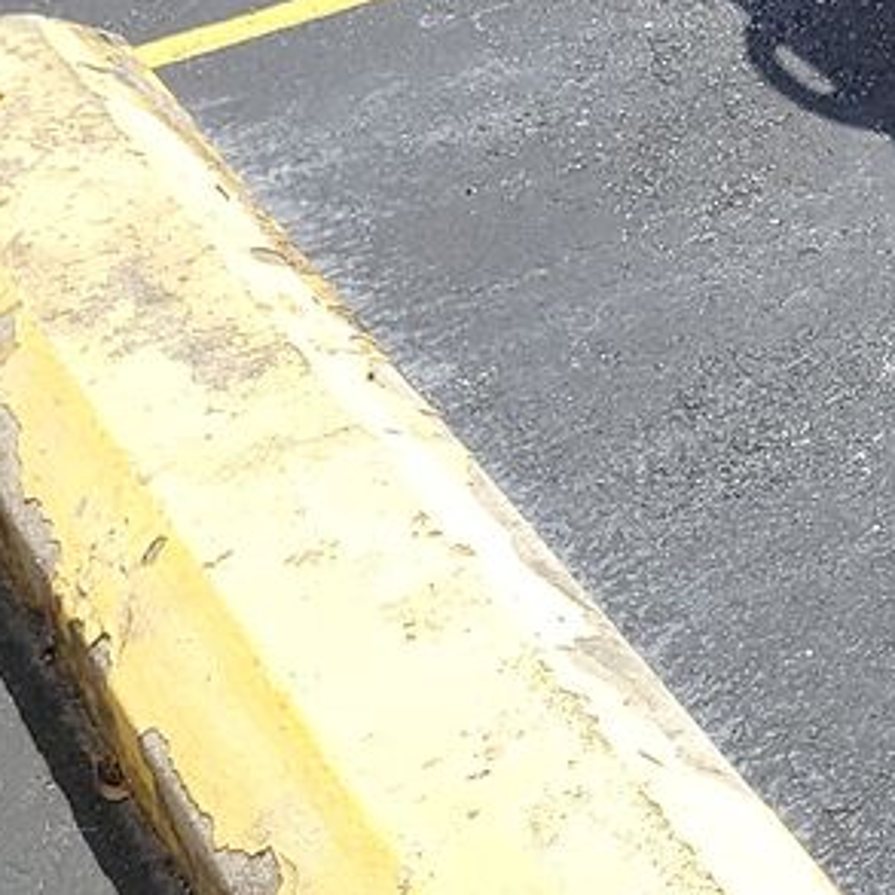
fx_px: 3393
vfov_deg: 13.5
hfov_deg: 11.6
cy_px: -687
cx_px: 2328
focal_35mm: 116
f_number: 1.8
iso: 50
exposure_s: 1/523
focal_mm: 6.7
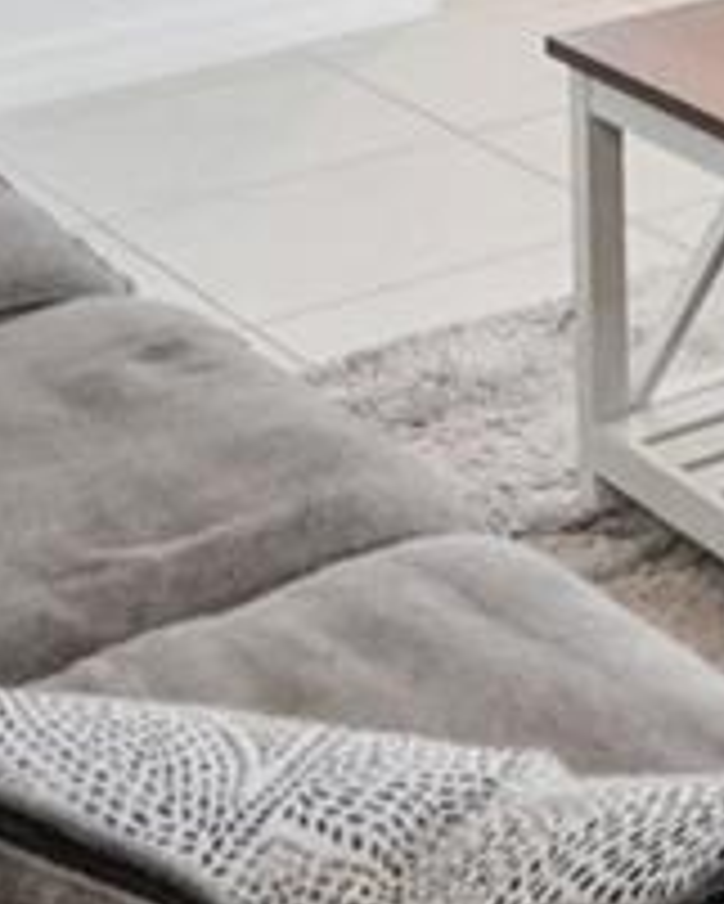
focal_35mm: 112
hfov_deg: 11.1
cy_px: -958
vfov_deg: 14.1
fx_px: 2998
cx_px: 1853
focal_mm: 10
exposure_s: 1/30
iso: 500
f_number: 8
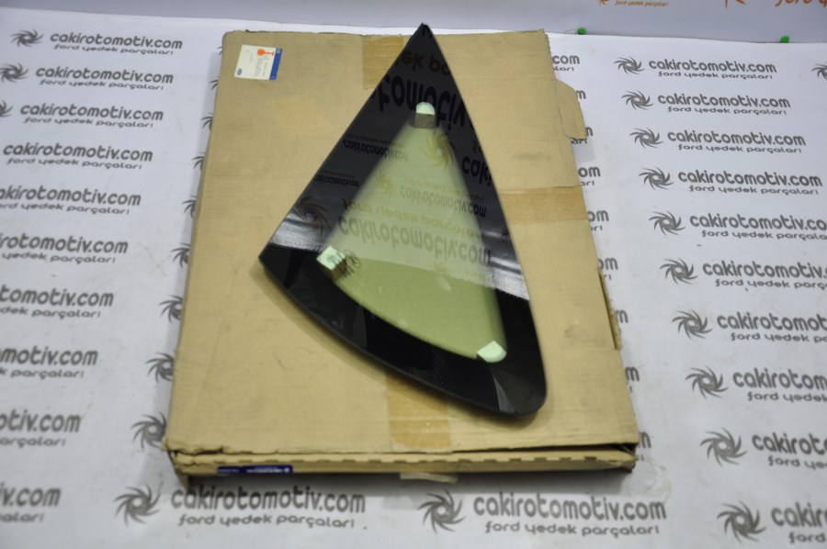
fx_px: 964
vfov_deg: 31.8
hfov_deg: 46.4
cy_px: 274
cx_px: 414
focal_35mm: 42
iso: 200
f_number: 4.5
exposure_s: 1/40
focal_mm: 28
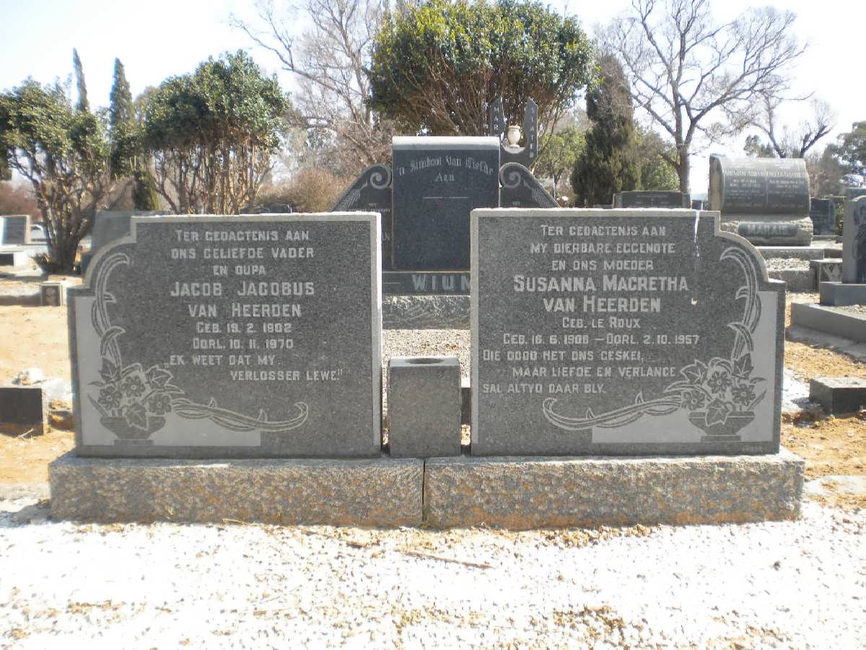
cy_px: 325
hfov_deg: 52.6
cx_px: 433
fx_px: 876
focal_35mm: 35
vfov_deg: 40.7
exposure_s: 1/190
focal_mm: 6.3
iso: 80
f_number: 4.6
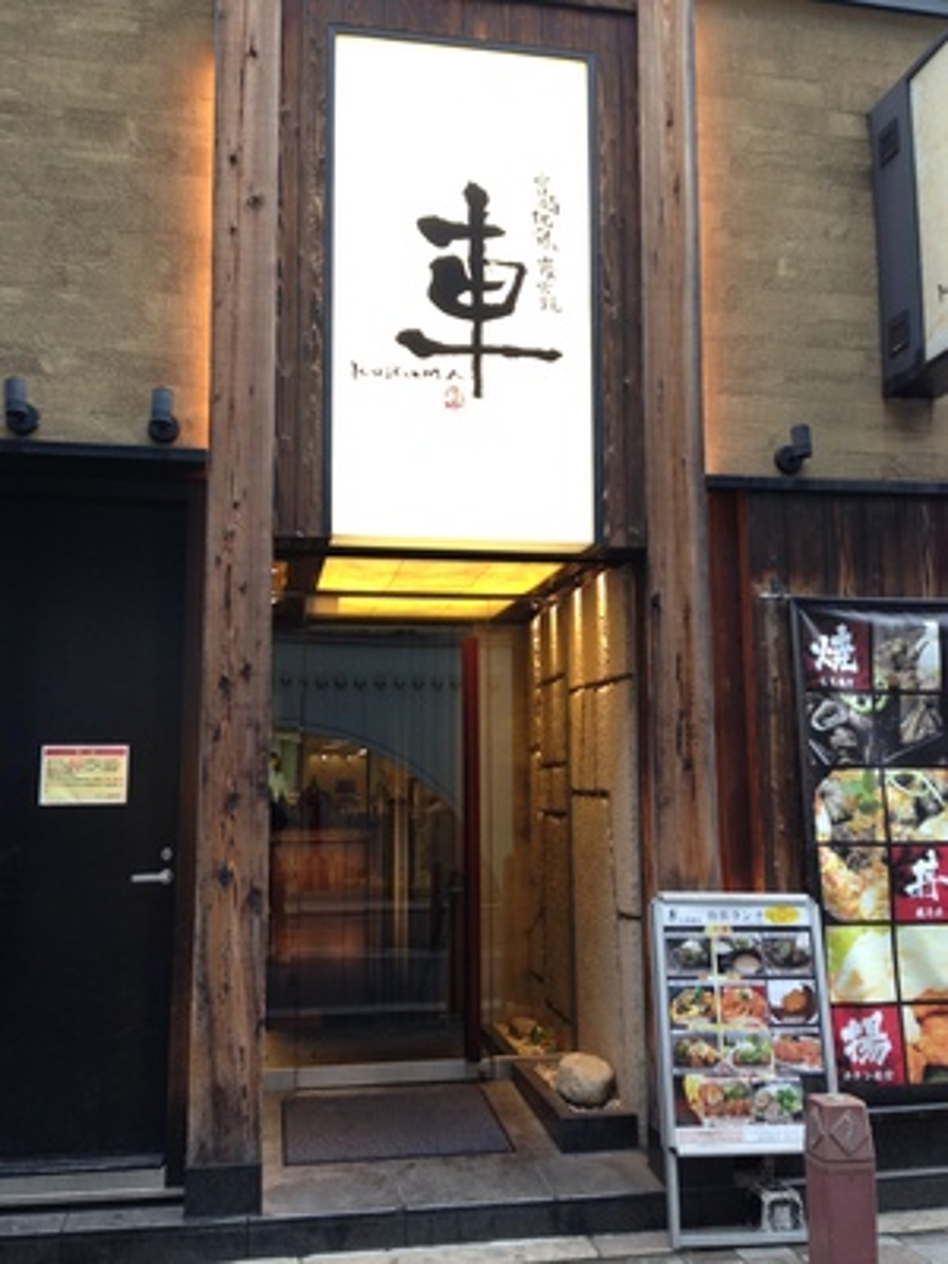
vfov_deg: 55.4
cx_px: 474
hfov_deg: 42.9
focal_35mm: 33
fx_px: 1205
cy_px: 632
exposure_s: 1/20
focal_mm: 4.12
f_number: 2.4
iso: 64
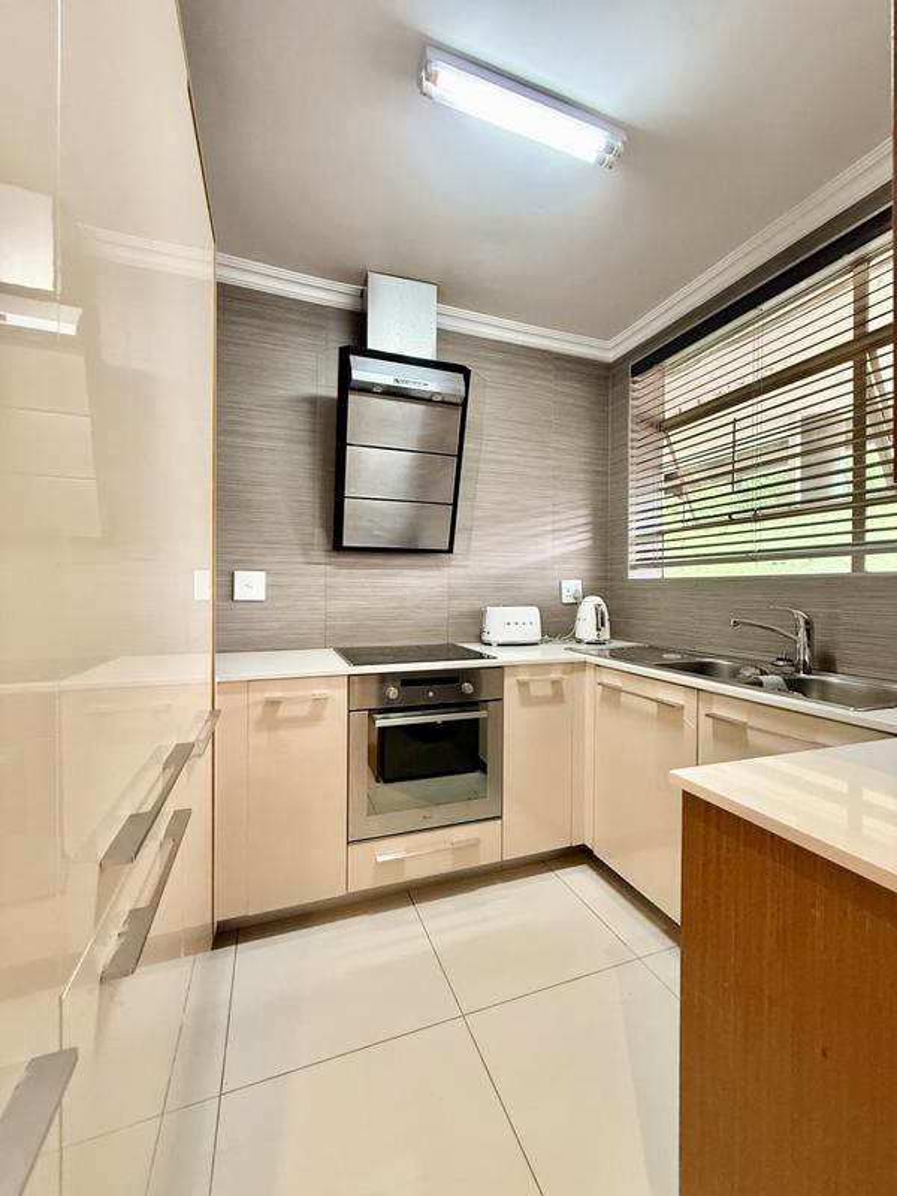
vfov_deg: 102.1
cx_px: 448
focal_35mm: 14
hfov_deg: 85.7
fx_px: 484
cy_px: 598
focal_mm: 2.22
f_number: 2.2
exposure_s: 1/50
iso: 320
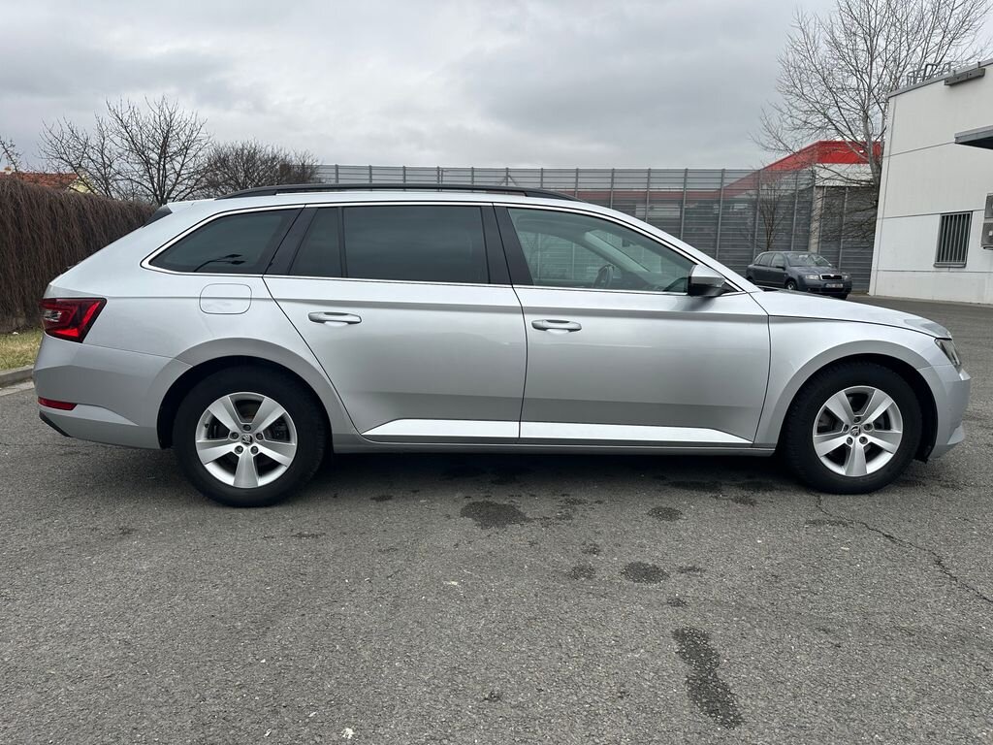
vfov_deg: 56.8
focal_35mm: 24
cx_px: 496
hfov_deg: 71.6
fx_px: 688
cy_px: 372
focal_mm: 6.86
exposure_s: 1/810
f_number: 1.78
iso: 80
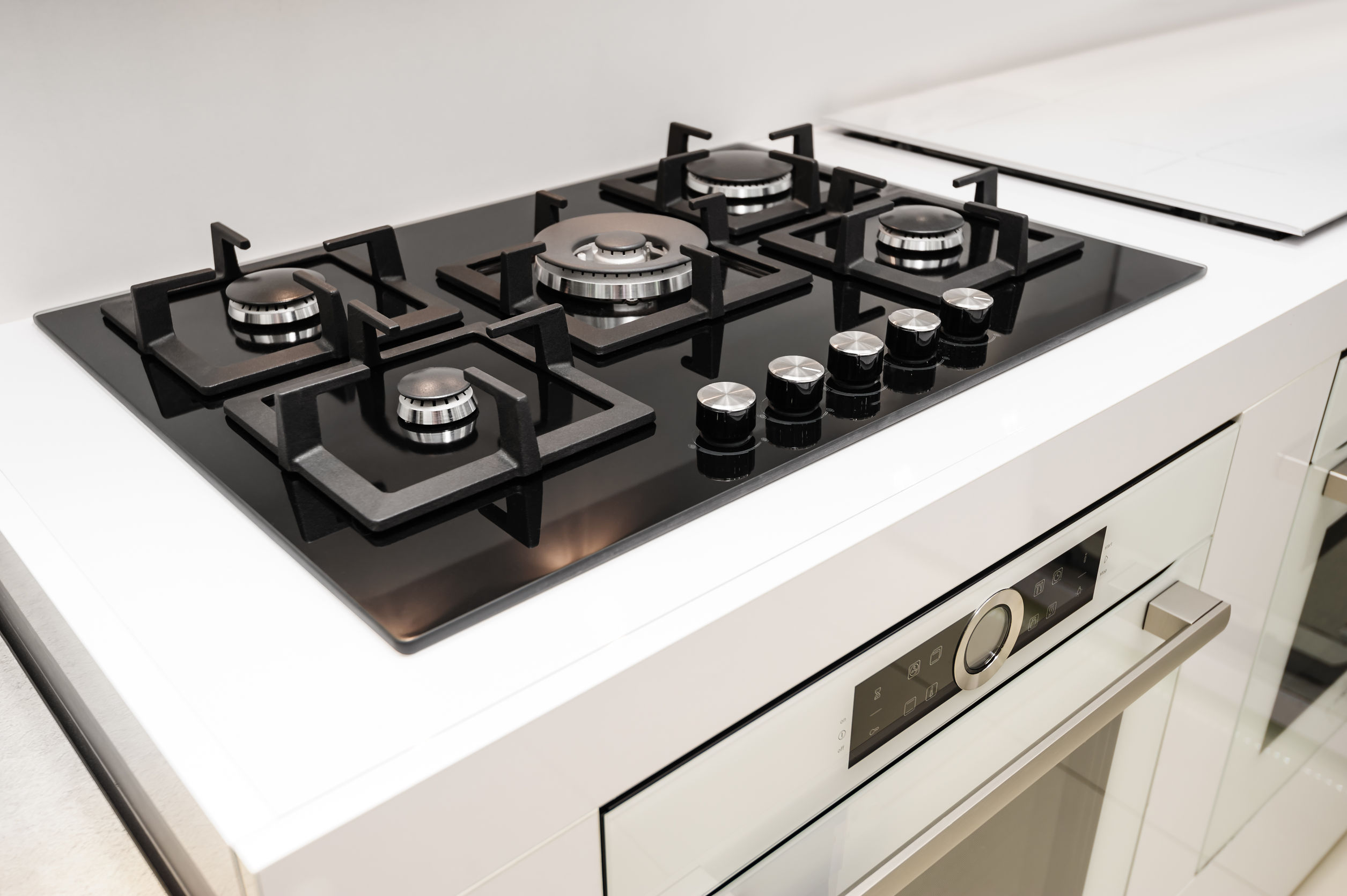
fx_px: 1197
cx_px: 674
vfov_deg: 41.1
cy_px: 448
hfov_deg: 58.7
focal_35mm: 32
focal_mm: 32
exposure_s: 1/60
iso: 200
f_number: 5
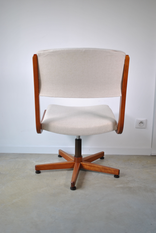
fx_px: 253
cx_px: 78
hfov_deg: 34.3
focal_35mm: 39
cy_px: 116
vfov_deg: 49.5
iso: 100
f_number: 4.2
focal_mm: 26
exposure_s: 1/50
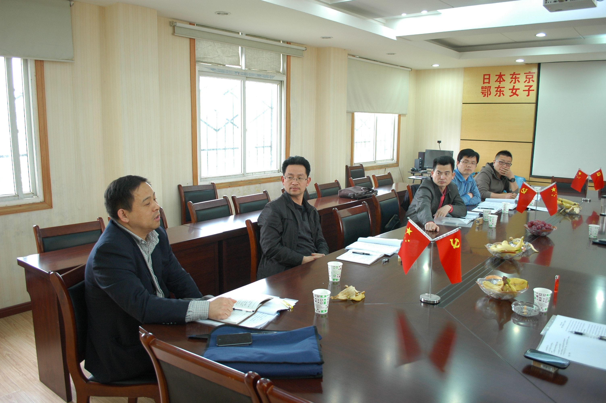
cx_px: 303
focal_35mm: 27
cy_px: 202
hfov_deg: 67.4
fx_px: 454
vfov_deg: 47.8
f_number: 3.5
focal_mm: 18
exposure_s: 1/15
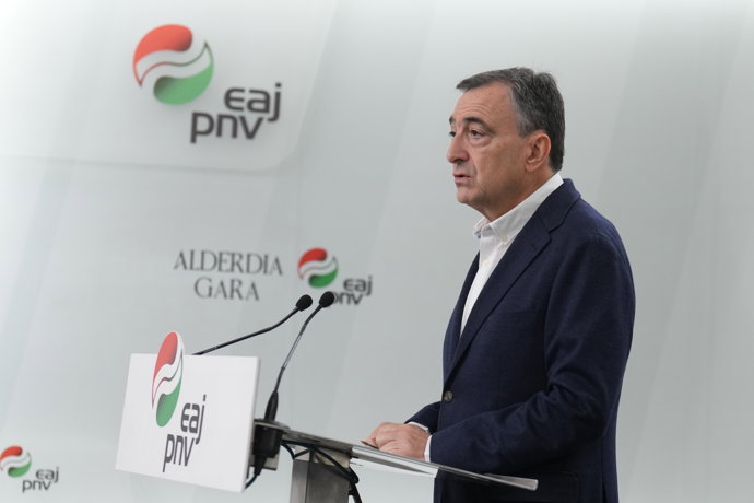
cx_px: 377
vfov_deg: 13.0
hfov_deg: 19.5
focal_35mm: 105
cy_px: 252
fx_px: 2199
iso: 1600
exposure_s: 1/400
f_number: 2.8
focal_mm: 70
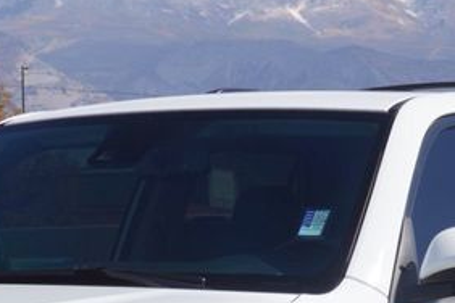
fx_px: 2273
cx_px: 184
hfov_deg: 11.4
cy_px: 535
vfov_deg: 7.4
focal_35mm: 180
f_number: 9
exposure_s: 1/320
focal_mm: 33
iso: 100
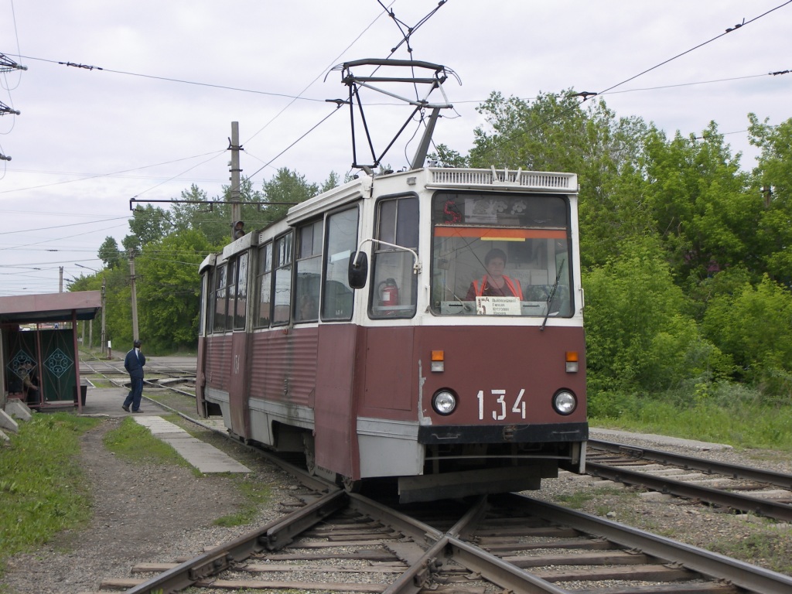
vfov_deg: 23.3
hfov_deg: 30.7
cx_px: 396
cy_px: 297
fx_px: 1441
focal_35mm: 63
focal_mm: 13.2
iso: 50
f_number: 3.6
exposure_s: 1/500
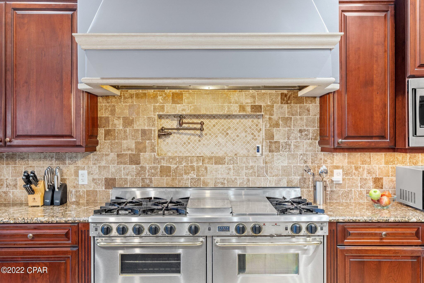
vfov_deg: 42.3
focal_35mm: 31
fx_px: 365
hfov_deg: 60.3
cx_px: 212
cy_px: 142
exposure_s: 1.6
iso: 500
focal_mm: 21
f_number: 7.1
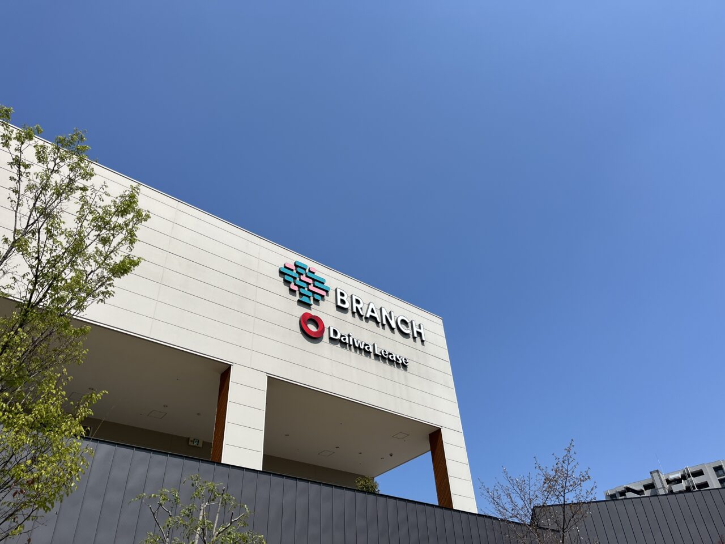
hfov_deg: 67.3
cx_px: 362
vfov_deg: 53.1
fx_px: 545
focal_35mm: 26
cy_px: 272
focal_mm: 5.1
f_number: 1.6
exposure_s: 1/5848
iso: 50
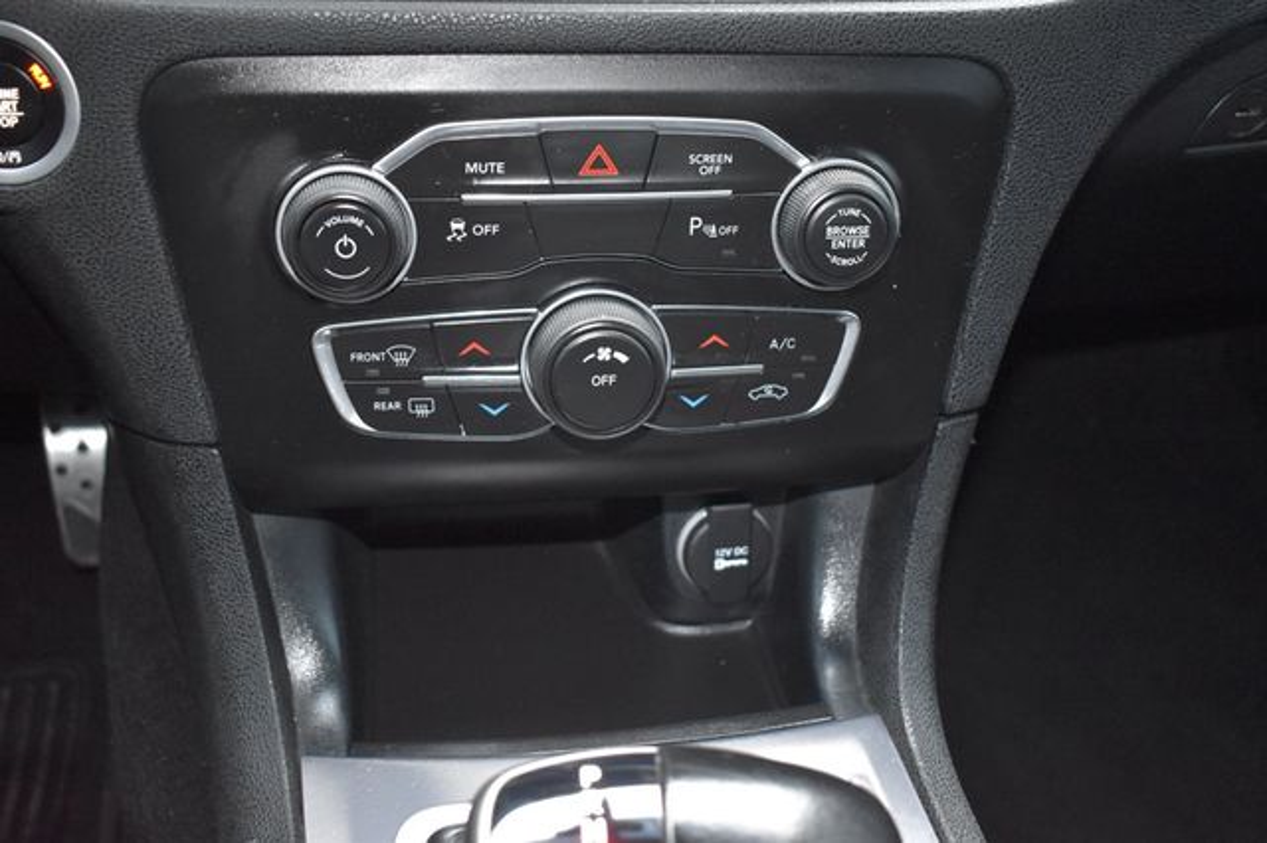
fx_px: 1372
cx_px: 634
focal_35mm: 39
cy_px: 422
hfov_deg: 49.6
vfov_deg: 34.2
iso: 3200
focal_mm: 26
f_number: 4
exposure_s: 1/13
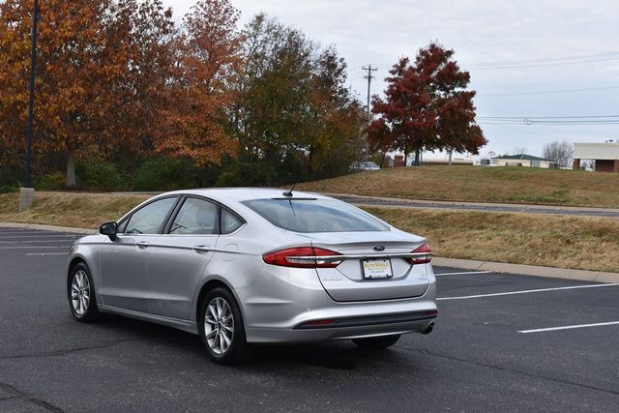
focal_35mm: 57
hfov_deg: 35.0
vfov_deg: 23.8
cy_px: 206
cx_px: 310
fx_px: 980
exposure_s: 1/250
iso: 160
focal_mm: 38
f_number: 8
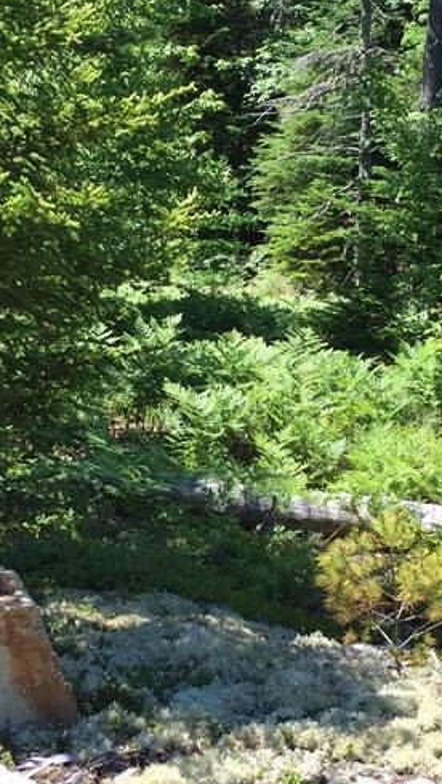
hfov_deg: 18.3
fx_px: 1374
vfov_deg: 31.9
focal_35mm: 66
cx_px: 231
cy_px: 365
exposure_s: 1/842
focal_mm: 4.15
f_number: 2.2
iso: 32
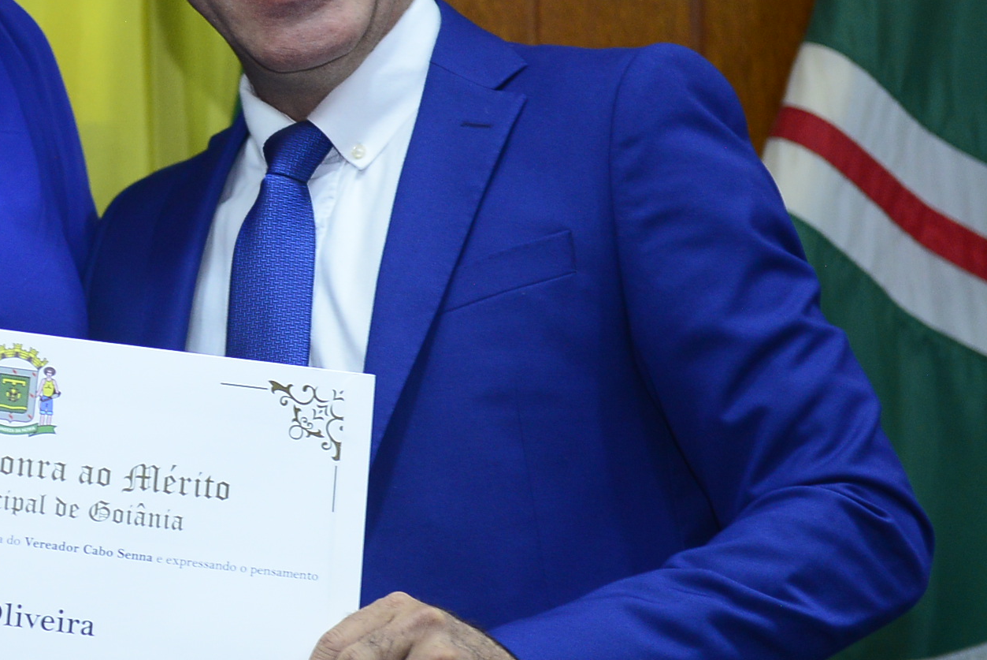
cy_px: 184
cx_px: -84
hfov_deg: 12.0
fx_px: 4608
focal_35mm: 168
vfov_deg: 8.2
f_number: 4
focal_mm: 70
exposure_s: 1/125
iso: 1600
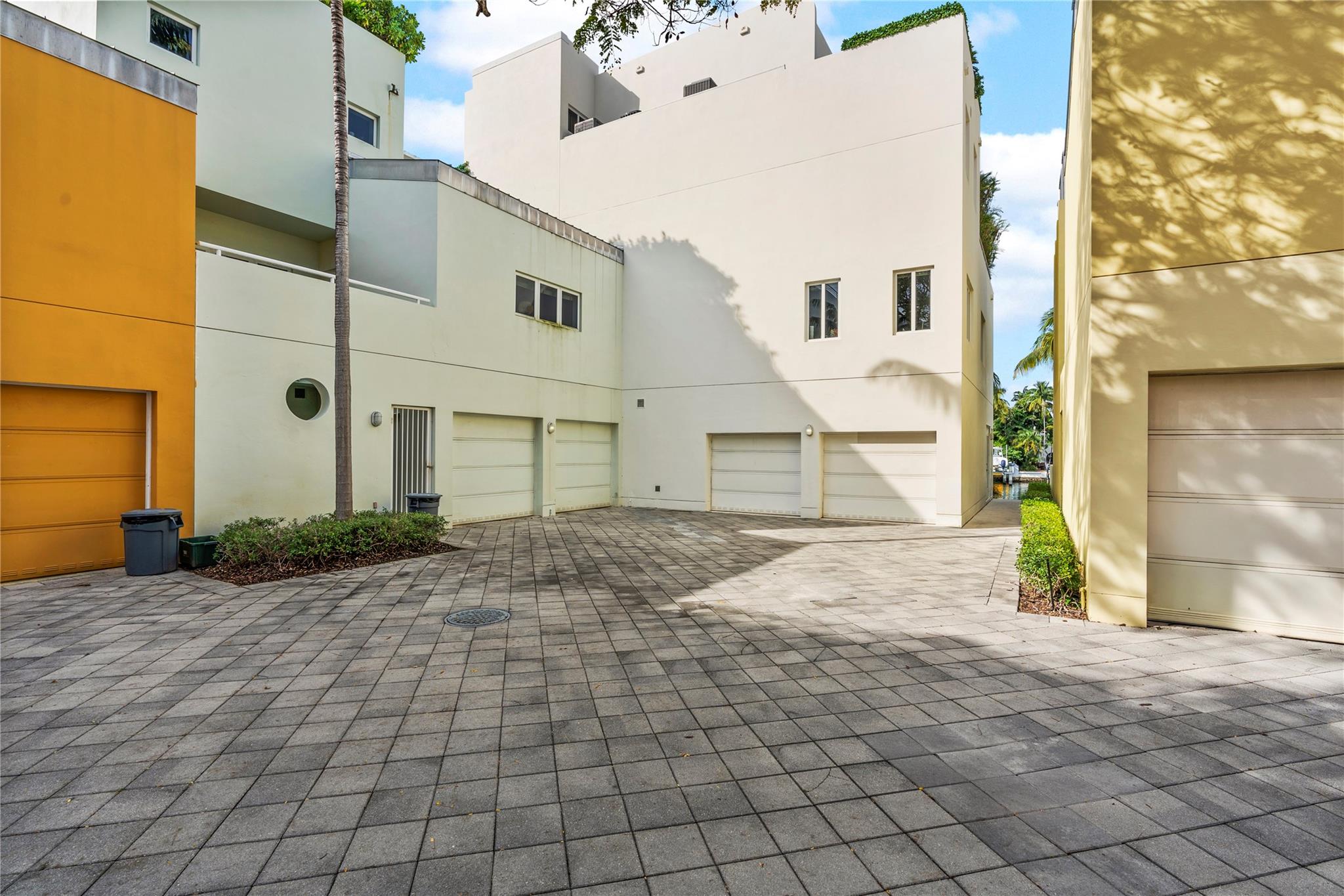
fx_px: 597
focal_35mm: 16
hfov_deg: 96.7
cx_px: 672
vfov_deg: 73.7
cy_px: 448
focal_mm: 16
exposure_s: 1/100
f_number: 9
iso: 50
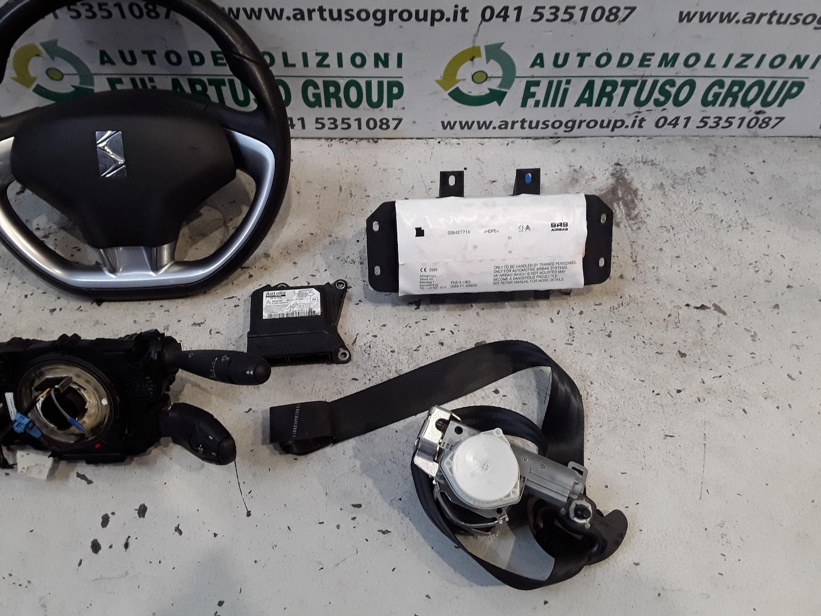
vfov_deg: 45.4
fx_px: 735
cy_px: 308
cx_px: 410
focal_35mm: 31
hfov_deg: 58.4
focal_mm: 3.3
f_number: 2.2
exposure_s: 1/33
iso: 231
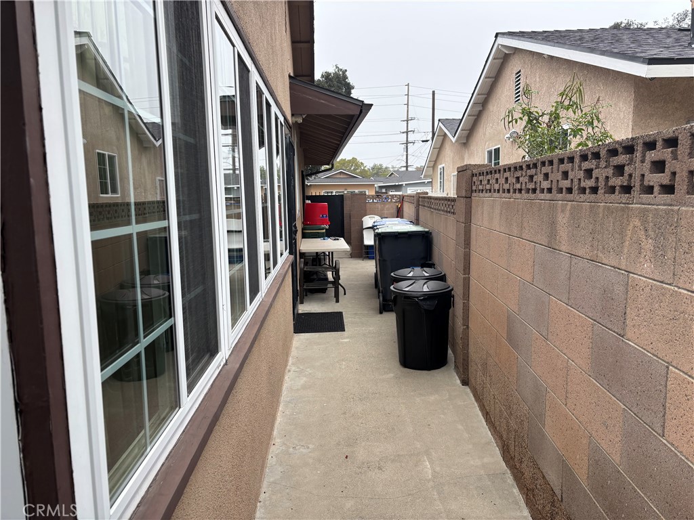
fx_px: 521
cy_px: 260
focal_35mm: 26
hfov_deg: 67.3
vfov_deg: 53.1
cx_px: 347
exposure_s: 1/475
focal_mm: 5.96
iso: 50
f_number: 1.6
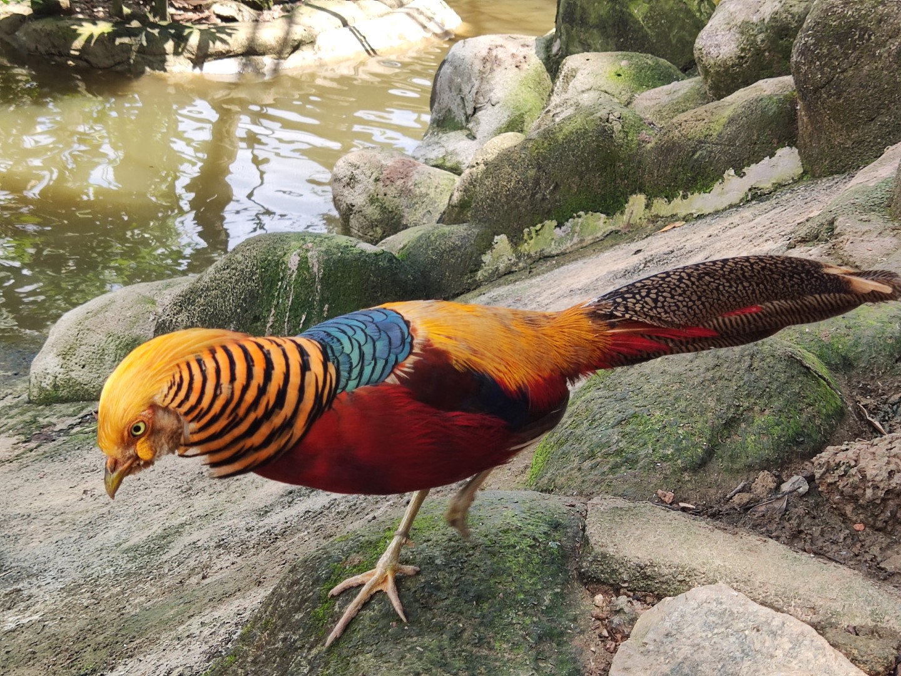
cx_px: 450
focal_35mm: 51
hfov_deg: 37.5
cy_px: 338
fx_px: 1327
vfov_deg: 28.6
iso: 50
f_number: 1.79
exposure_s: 1/186
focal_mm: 4.71
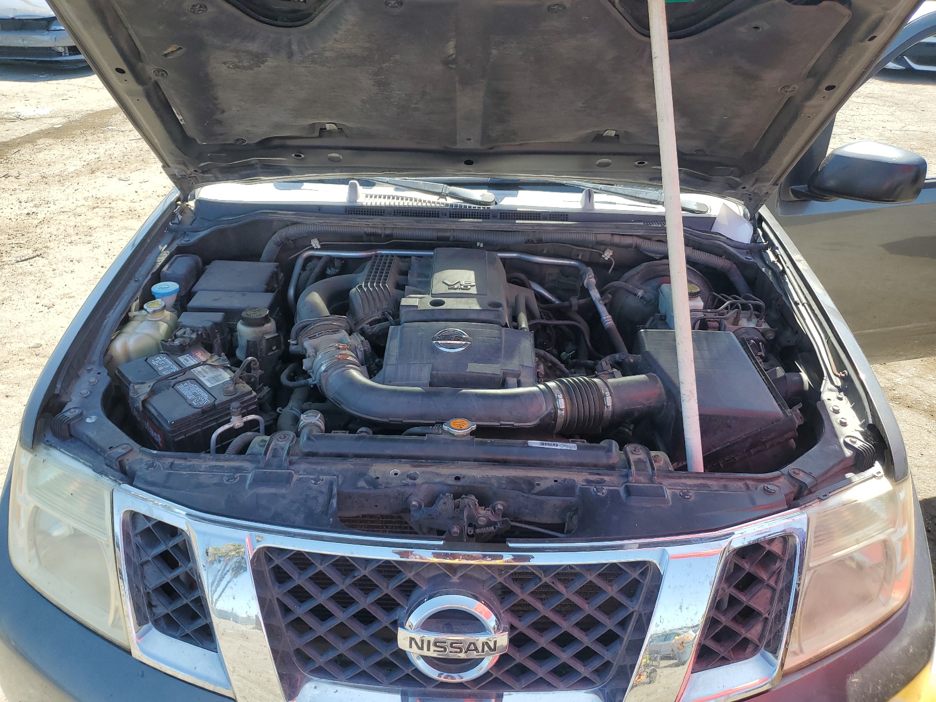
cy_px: 351
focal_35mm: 26
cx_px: 468
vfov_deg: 53.1
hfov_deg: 67.3
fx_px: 703
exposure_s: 1/833
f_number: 1.5
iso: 50
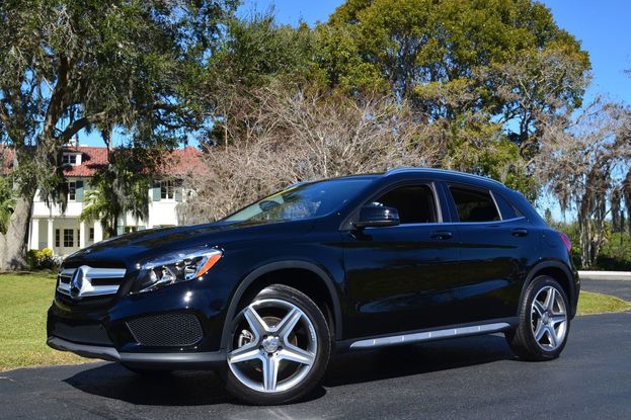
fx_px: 701
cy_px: 213
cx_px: 308
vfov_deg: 33.4
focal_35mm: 40
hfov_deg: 48.5
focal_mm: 26
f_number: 11
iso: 180
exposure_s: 1/125
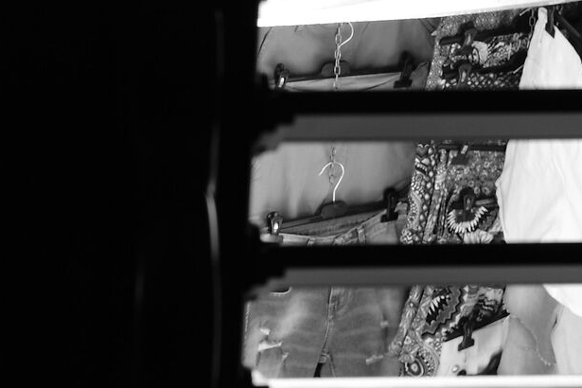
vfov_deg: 8.6
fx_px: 2586
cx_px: 33
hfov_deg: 12.7
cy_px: 161
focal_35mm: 160
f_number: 6.4
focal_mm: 27
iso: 160
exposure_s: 1/125
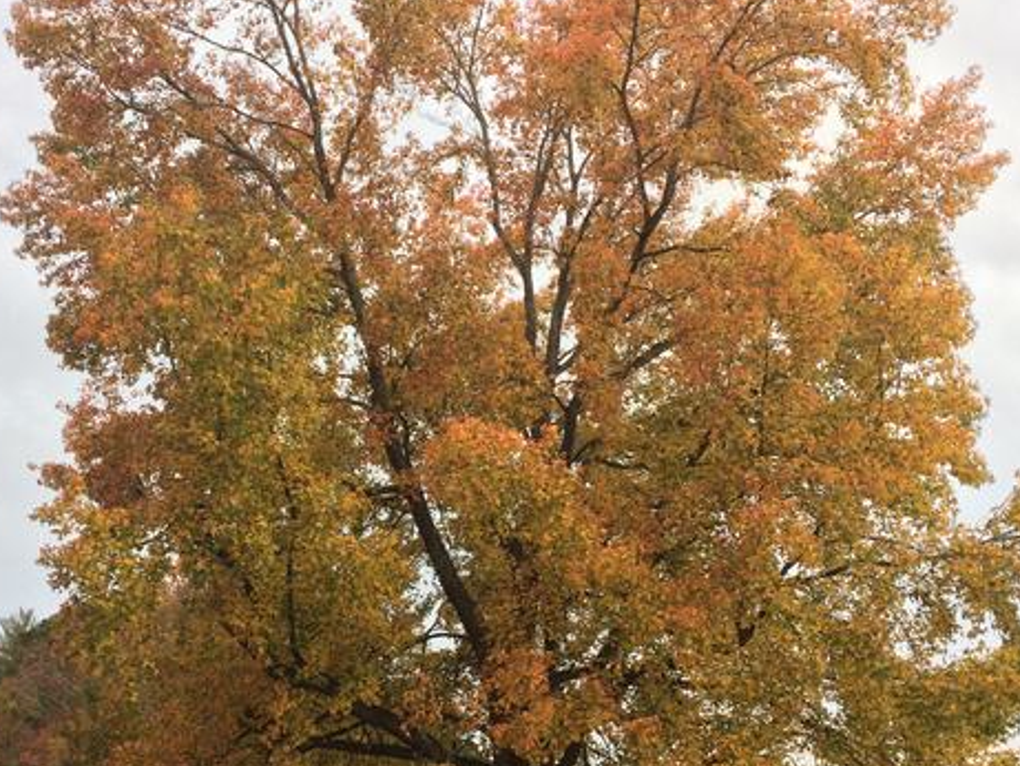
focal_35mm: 44
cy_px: 460
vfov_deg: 32.8
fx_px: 1297
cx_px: 477
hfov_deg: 42.9
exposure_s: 1/354
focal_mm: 4.15
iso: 32
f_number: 2.2
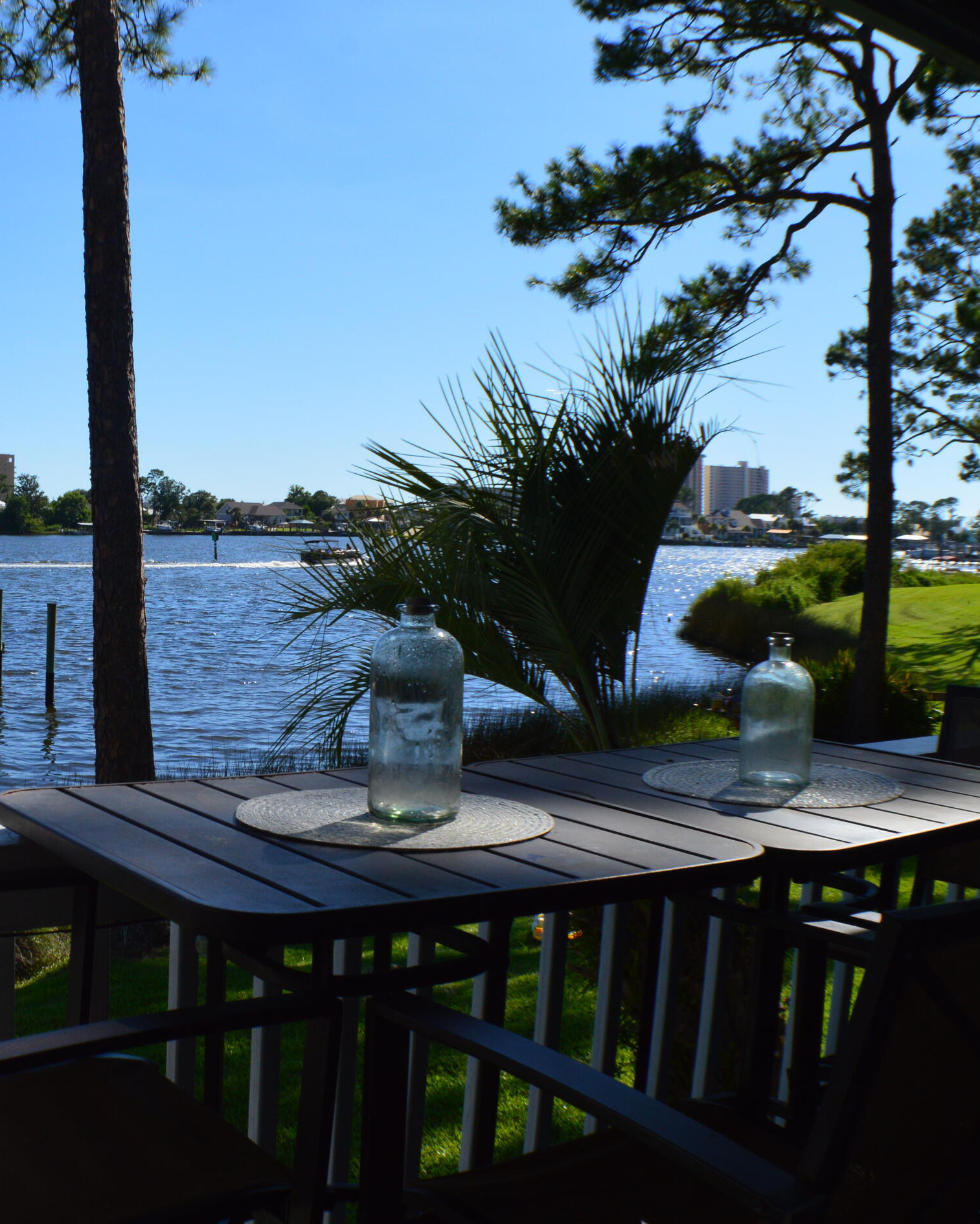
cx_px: 125
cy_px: 626
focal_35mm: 58
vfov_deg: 32.5
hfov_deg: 25.5
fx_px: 2103
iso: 400
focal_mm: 26
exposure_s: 1/500
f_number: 11
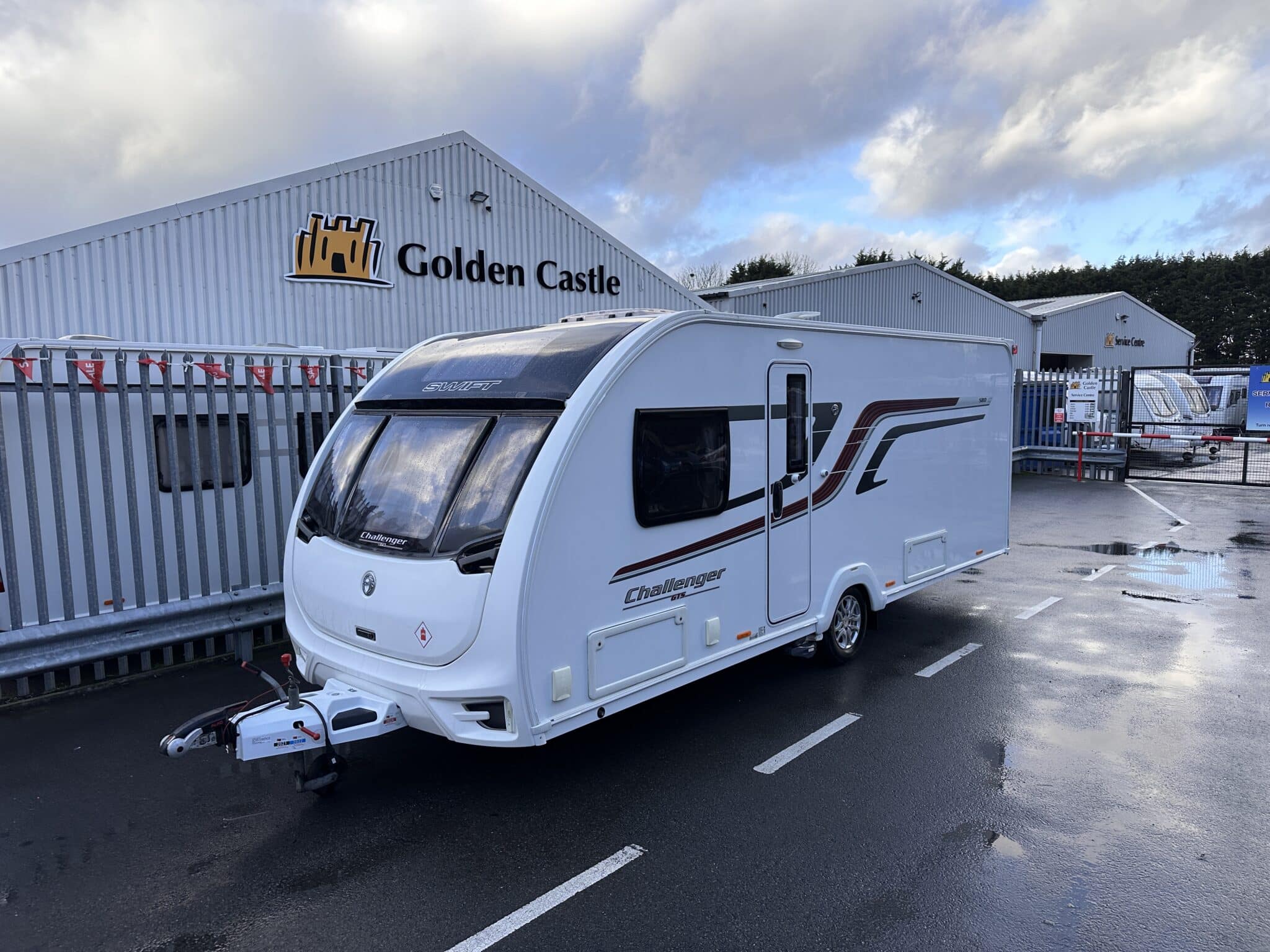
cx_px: 635
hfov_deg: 71.6
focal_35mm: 24
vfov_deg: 56.8
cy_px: 476
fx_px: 881
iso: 80
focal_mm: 6.86
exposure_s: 1/1062
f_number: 1.78
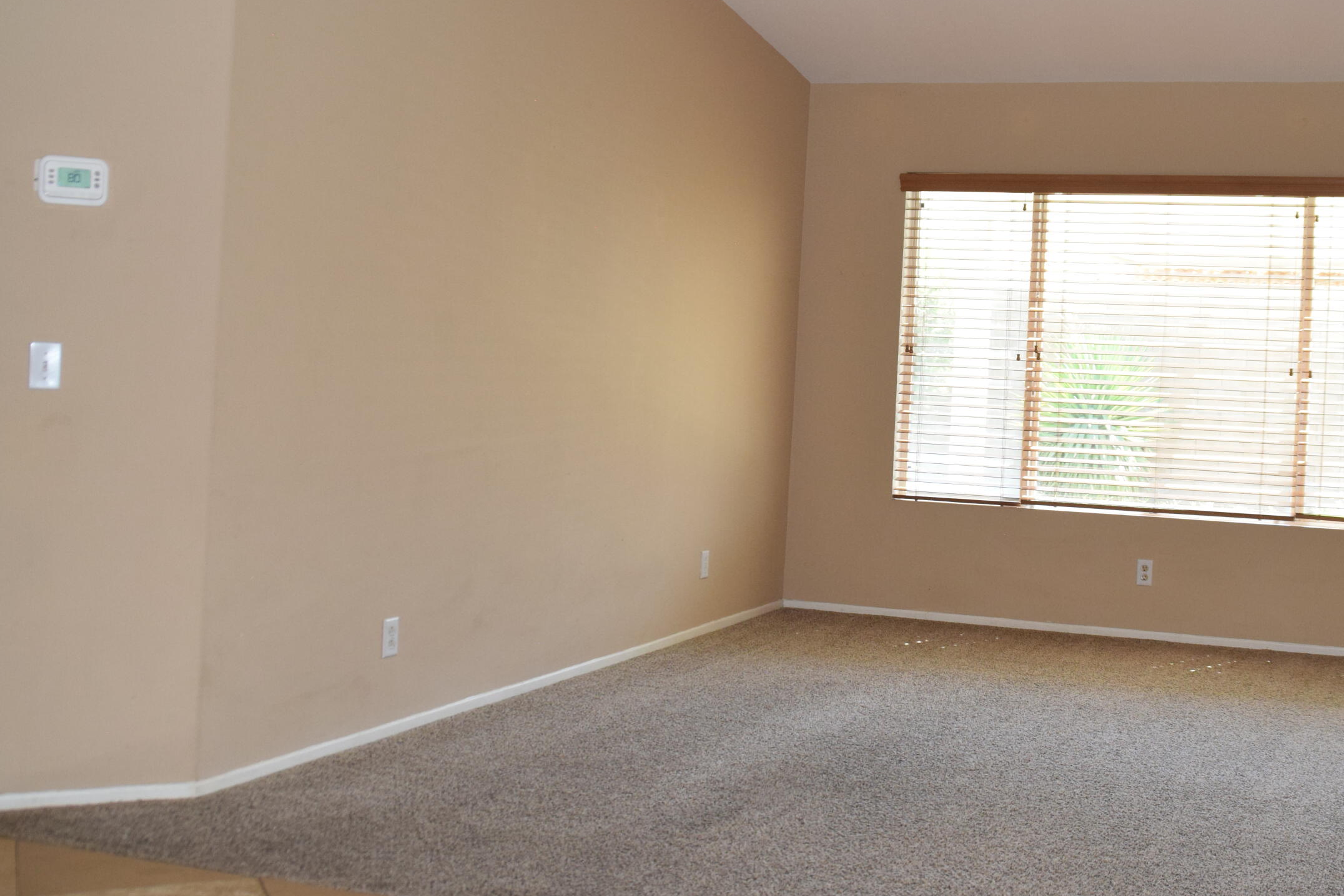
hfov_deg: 42.2
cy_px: 336
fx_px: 1717
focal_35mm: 46
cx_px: 892
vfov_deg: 29.1
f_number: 5.6
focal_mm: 22
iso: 800
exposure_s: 1/125
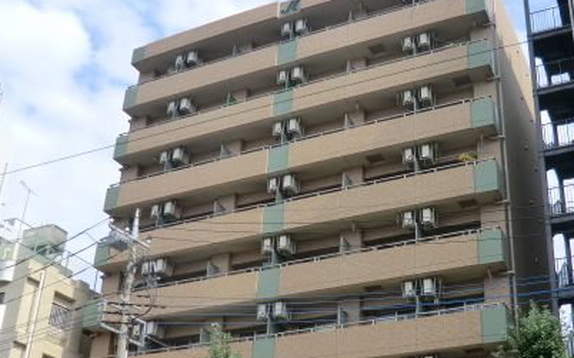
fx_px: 766
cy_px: 242
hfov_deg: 40.4
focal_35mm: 49
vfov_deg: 26.2
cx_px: 393
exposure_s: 1/640
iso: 64
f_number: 3.5
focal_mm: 5.2
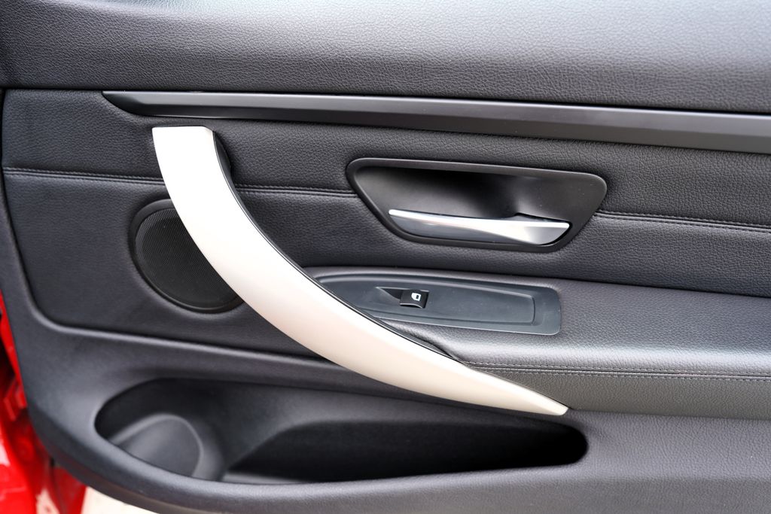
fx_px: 535
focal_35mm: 25
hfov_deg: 71.5
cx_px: 386
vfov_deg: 51.3
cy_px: 257
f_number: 4
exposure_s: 1/60
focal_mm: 25
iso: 100
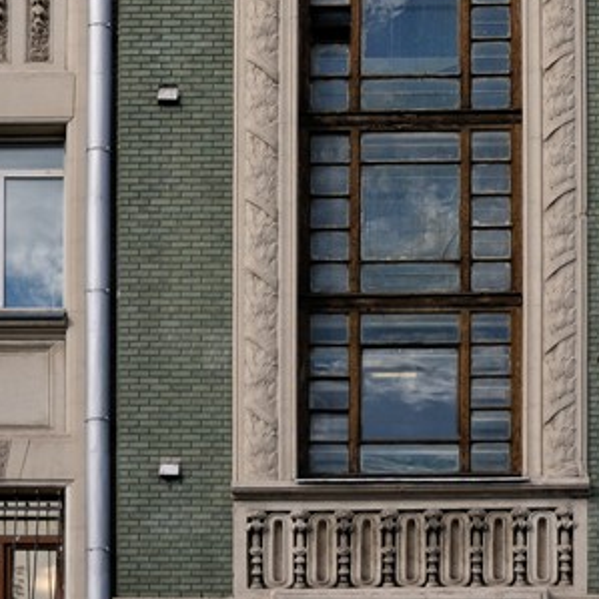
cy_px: -216
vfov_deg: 17.5
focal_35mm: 92
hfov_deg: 18.8
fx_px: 1801
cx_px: 406
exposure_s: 1/1250
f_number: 5.6
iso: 200
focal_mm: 24
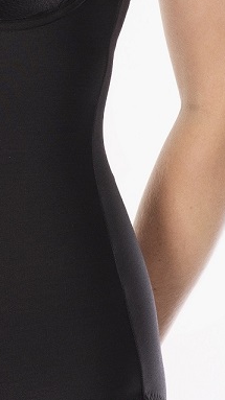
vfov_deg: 8.6
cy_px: 26
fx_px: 2666
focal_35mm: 251
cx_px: -66
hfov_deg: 4.8
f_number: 10
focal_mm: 85
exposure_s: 1/160
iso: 125
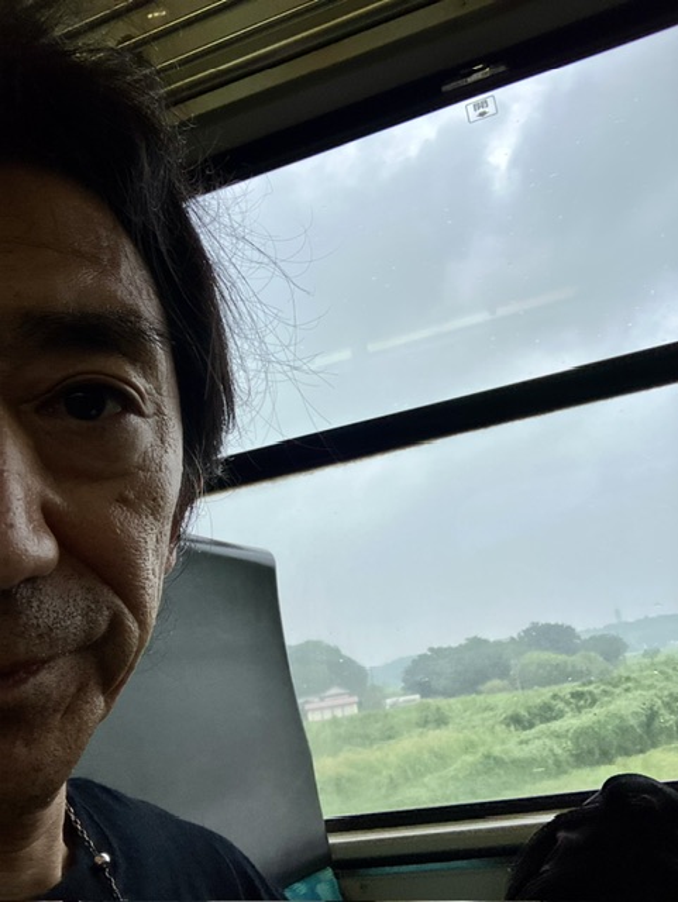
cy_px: 451
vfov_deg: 56.8
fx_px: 835
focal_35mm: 32
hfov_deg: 44.2
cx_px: 339
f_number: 2.2
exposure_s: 1/244
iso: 20
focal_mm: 2.87
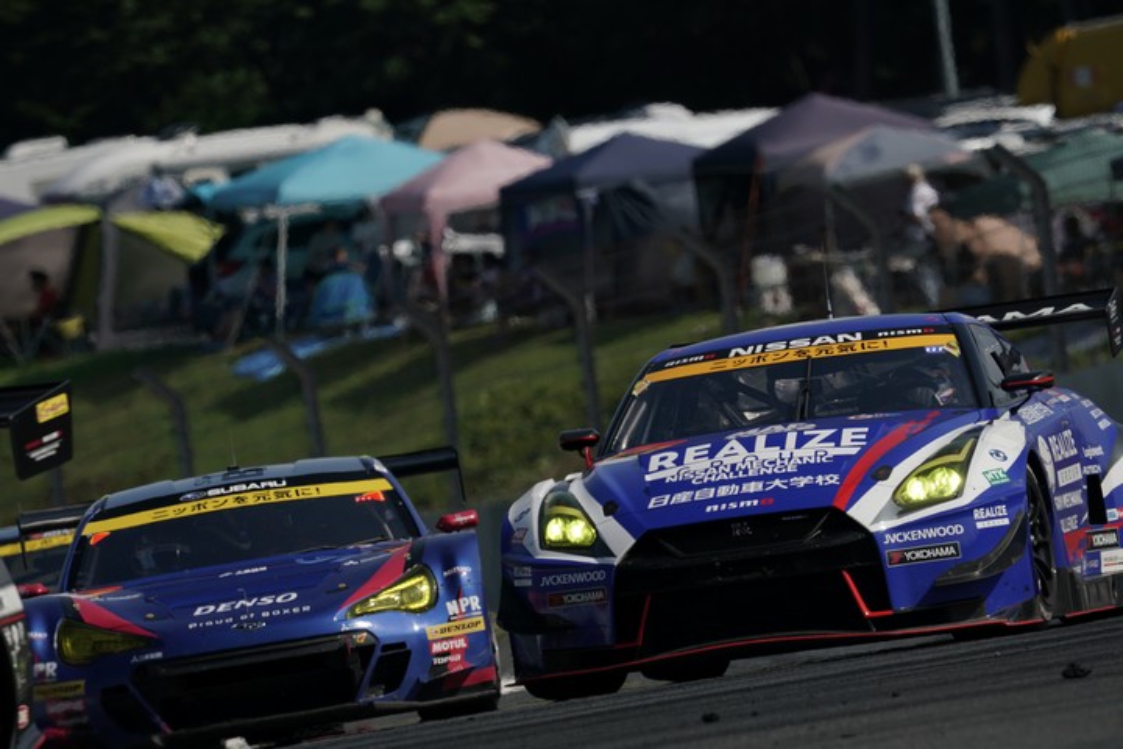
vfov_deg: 2.3
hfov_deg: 3.4
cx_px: 562
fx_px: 18715
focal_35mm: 600
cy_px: 374
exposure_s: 1/1000
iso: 200
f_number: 10
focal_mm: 600
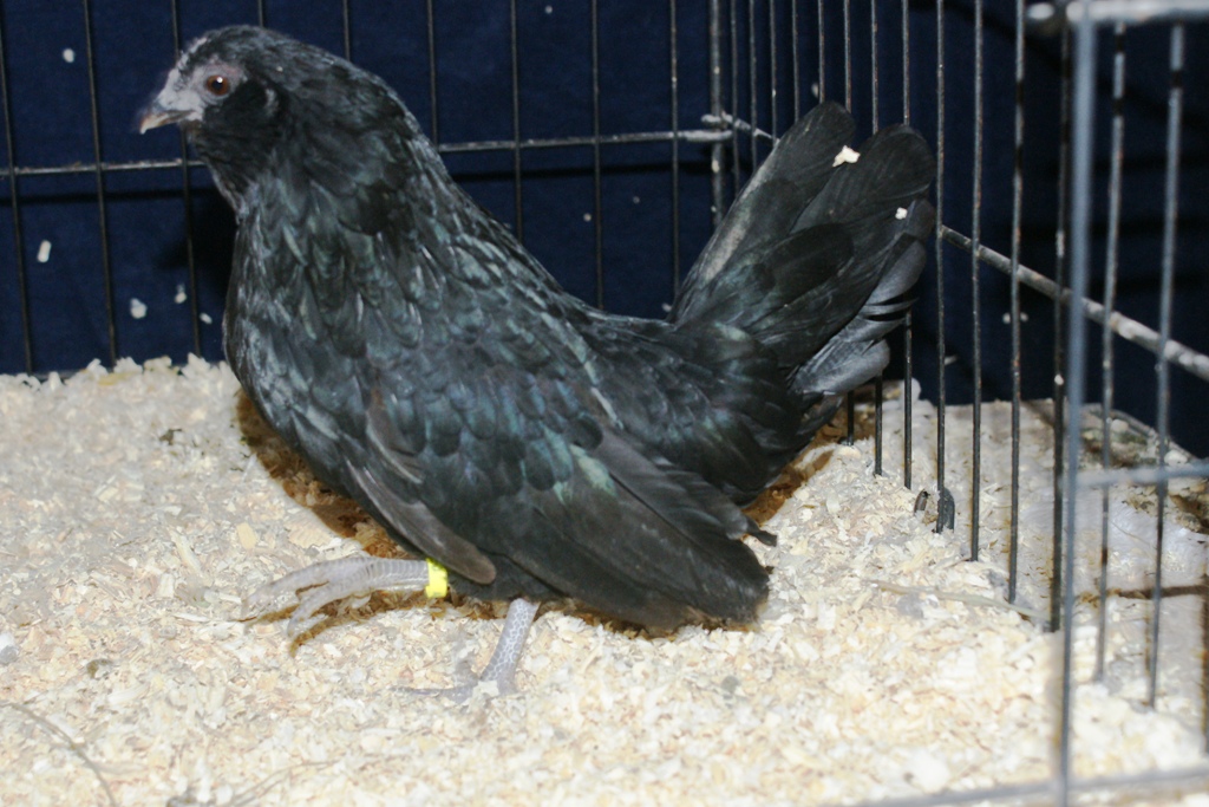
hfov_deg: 29.9
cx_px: 604
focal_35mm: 68
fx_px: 2267
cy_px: 404
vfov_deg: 20.2
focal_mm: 45
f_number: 5.6
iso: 800
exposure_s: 1/60
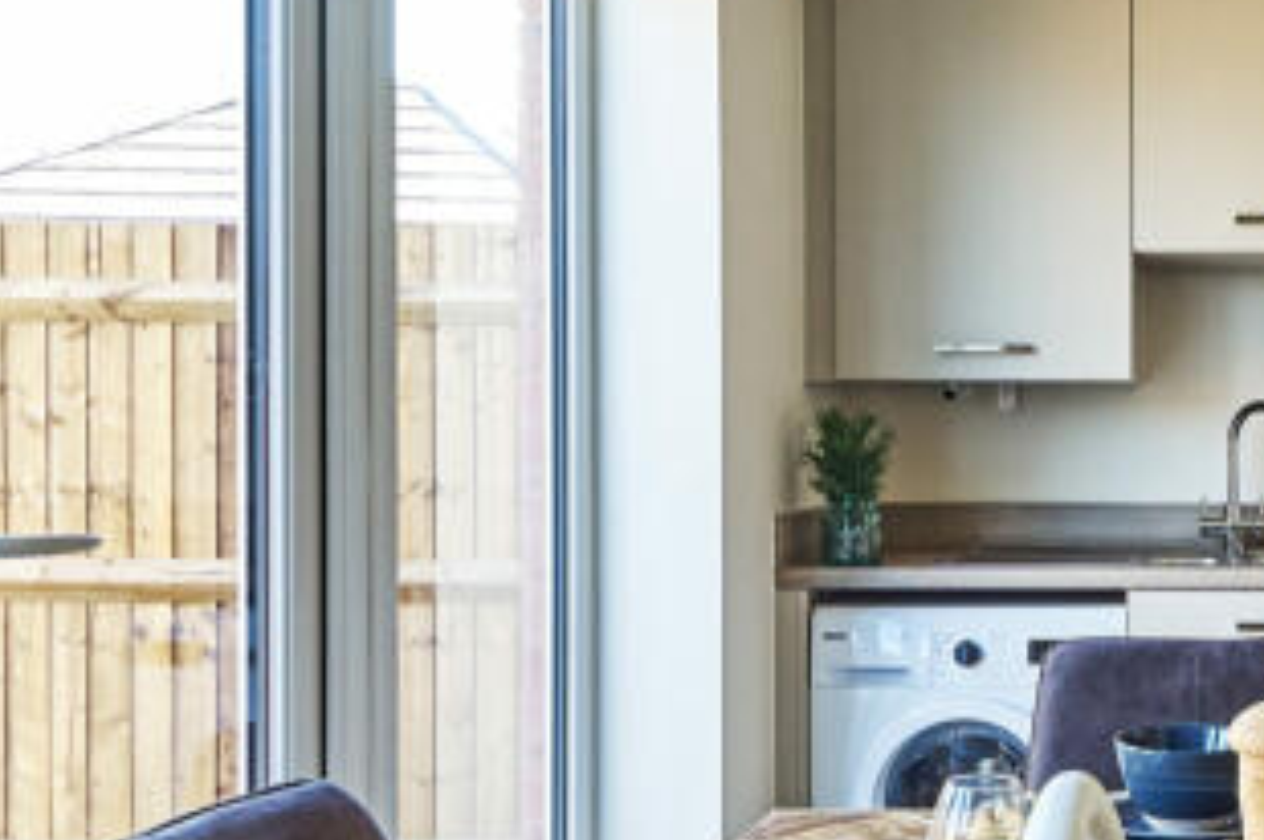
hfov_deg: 39.9
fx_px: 1566
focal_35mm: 45
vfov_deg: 30.0
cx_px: 1195
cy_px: 418
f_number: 8
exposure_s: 1/13
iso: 250
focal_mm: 9
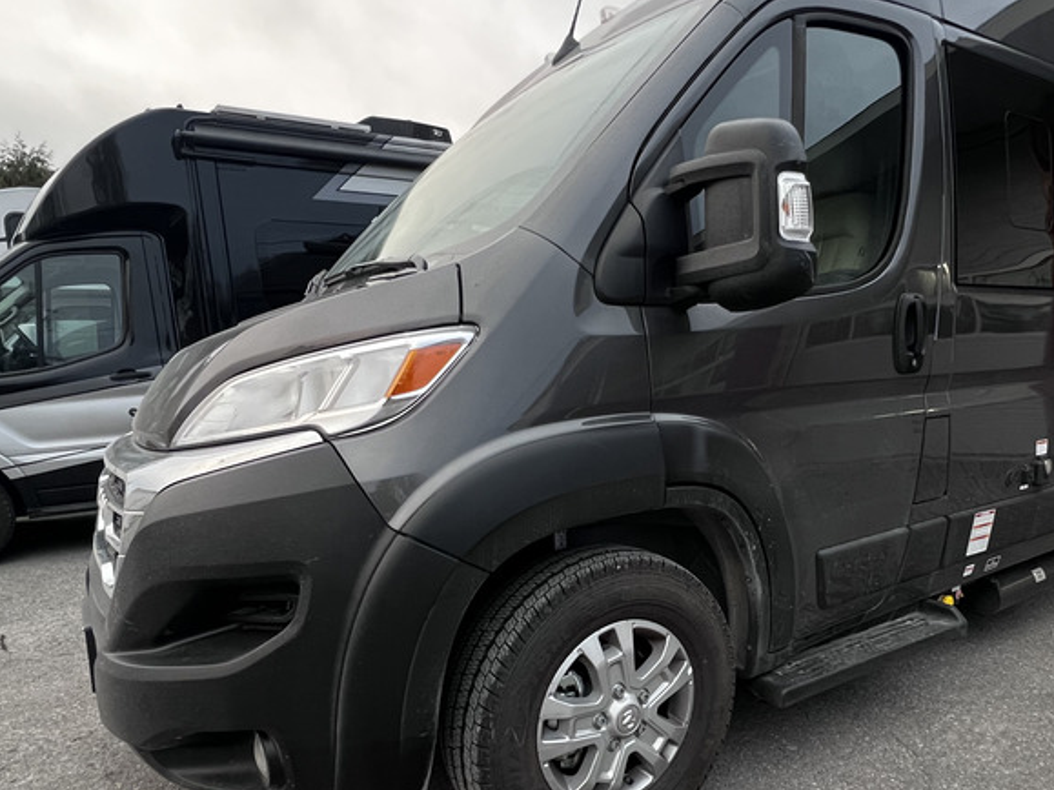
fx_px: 700
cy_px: 506
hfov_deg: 73.5
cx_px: 606
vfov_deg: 57.9
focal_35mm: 23
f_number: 1.8
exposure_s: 1/60
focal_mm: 1.57
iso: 320
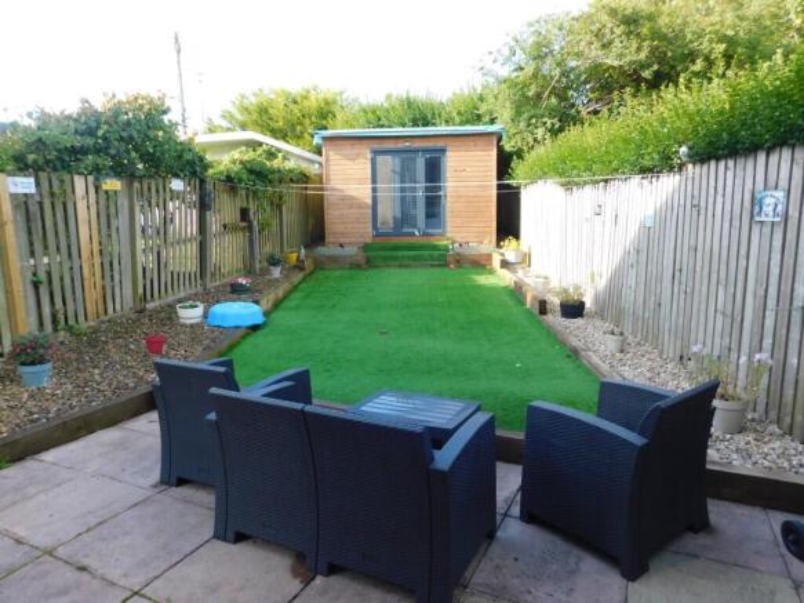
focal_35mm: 23
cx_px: 402
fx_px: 534
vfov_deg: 58.9
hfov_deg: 73.9
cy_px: 302
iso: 125
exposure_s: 1/125
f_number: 3
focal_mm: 4
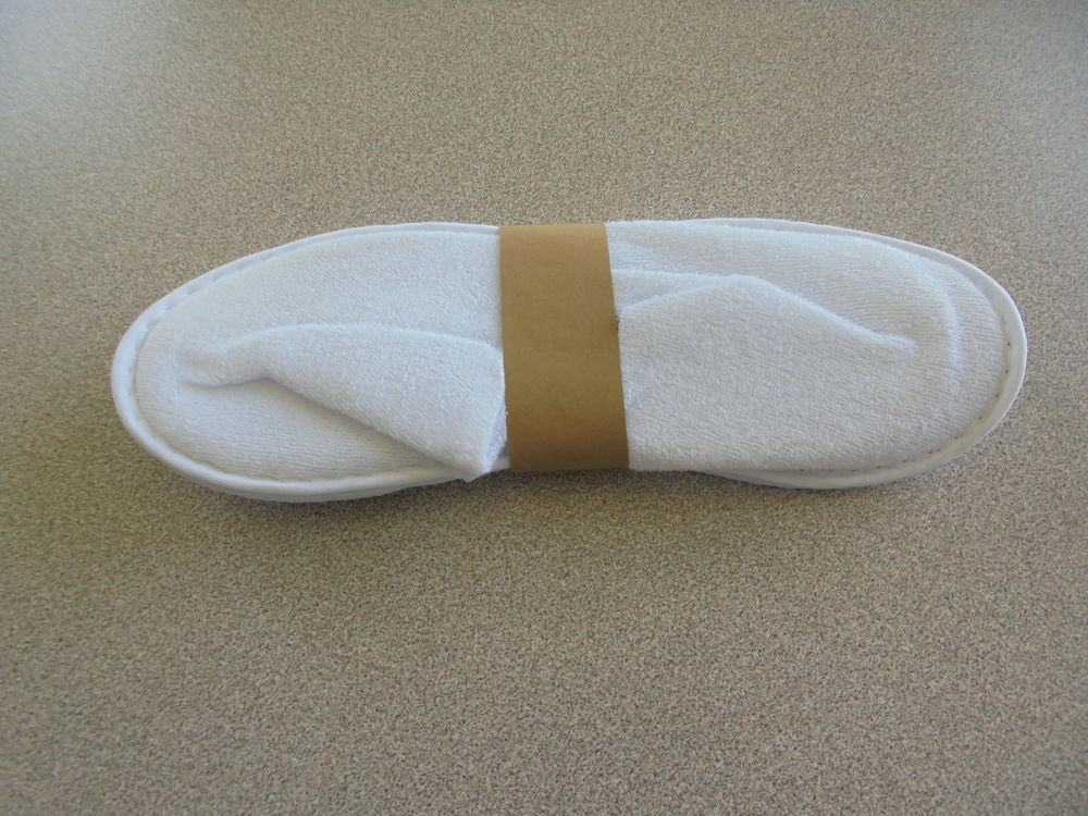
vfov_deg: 53.1
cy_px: 408
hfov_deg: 67.3
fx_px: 817
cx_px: 544
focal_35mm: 26
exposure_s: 1/60
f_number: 3.5
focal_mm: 4.6
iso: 100
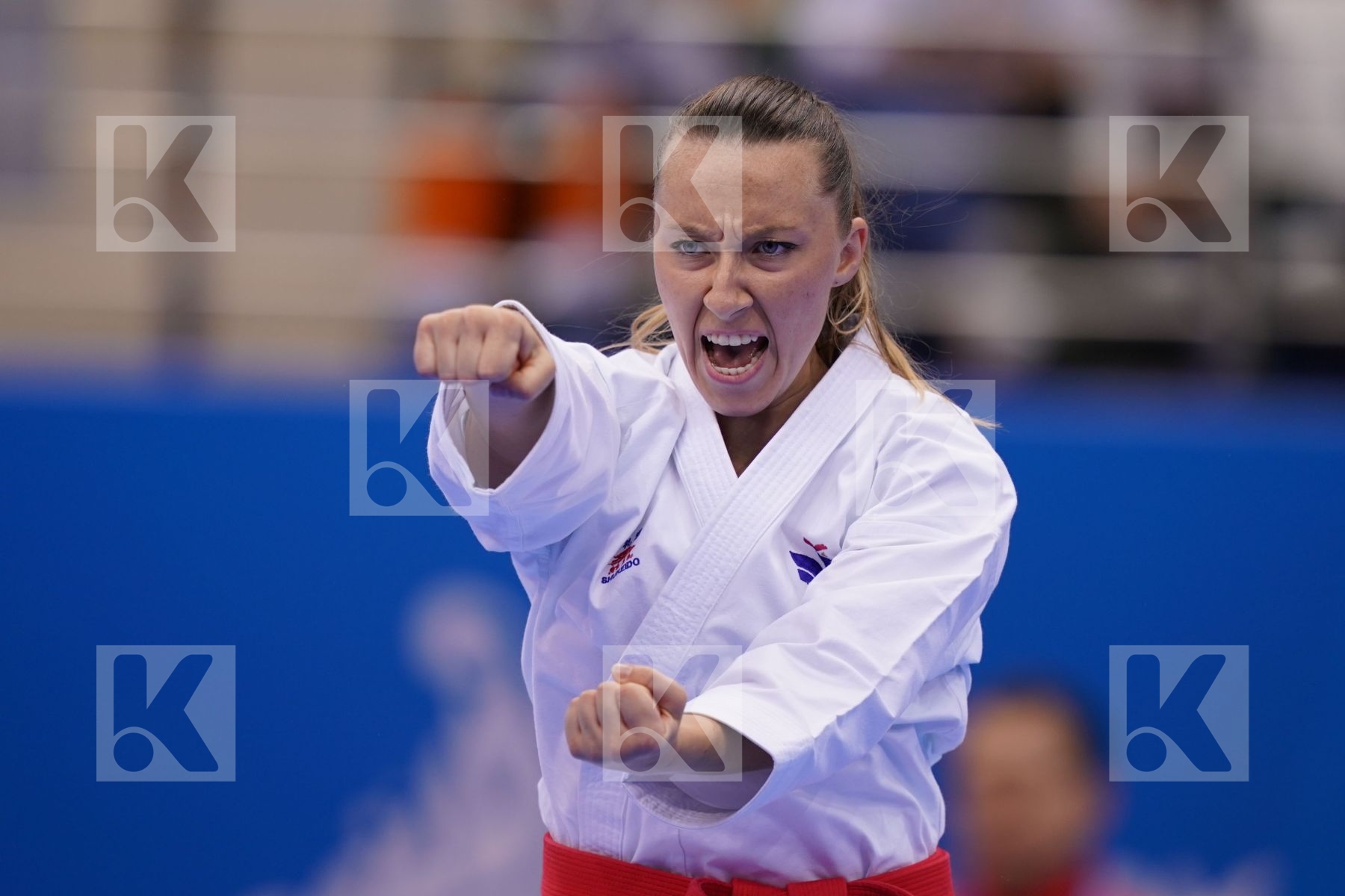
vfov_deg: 2.3
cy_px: 448
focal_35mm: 600
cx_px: 672
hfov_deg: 3.4
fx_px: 22415
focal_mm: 400
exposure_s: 1/500
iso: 500
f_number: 2.8
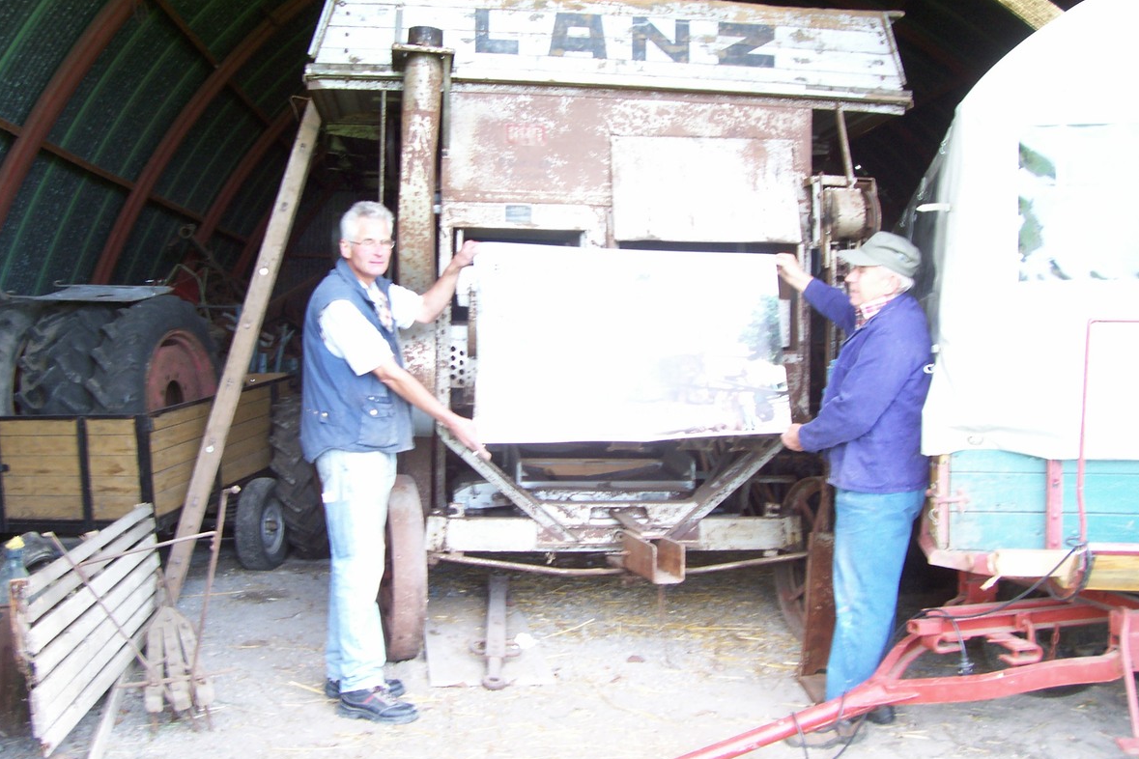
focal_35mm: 36
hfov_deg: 53.1
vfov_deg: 36.8
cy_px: 341
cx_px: 574
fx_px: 1139
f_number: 2.7
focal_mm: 5.6
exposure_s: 1/26.7
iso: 80
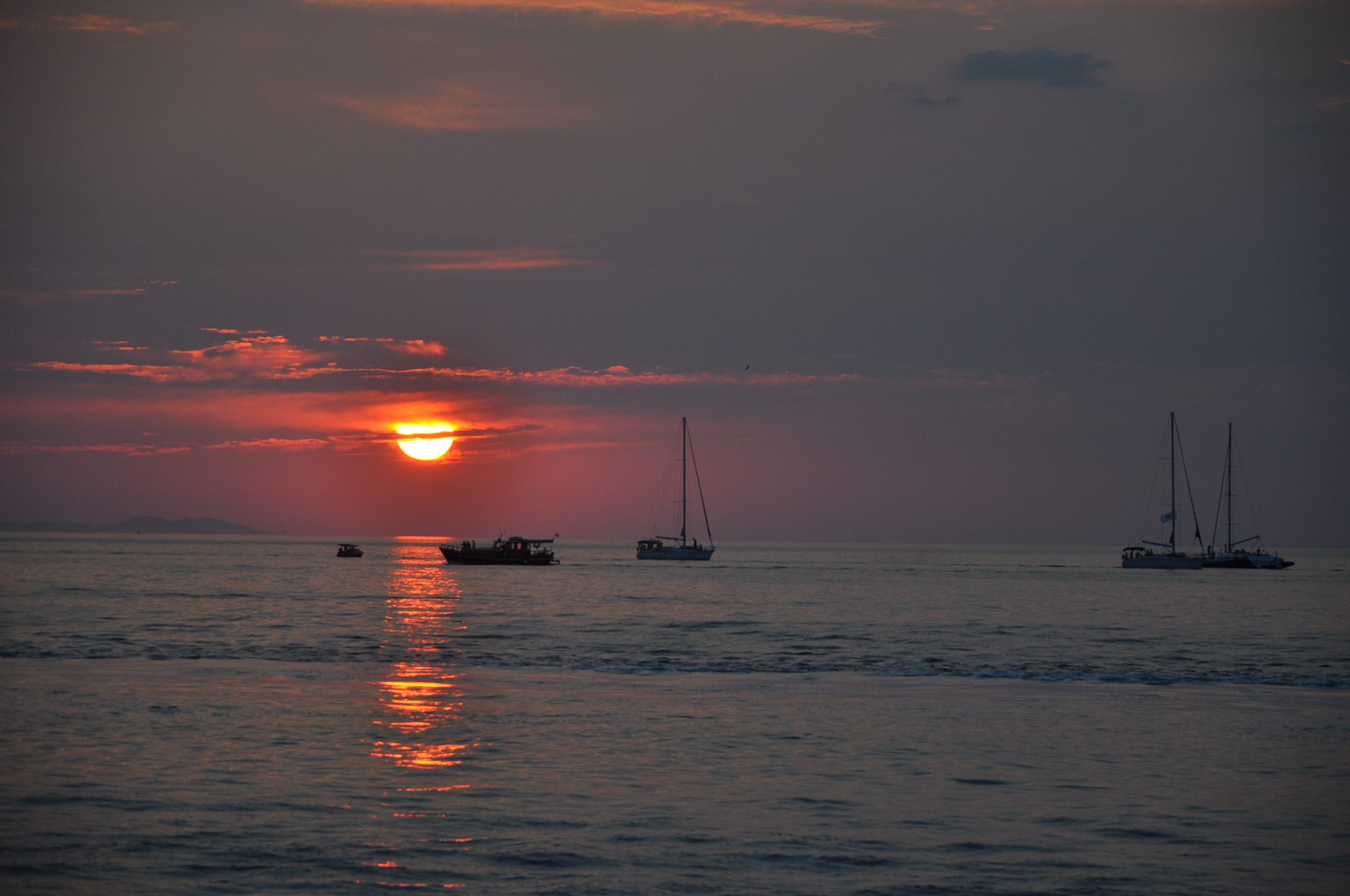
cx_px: 675
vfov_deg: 8.7
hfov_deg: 13.1
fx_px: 5899
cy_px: 448
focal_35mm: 158
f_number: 5.6
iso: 200
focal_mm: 105
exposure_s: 1/500
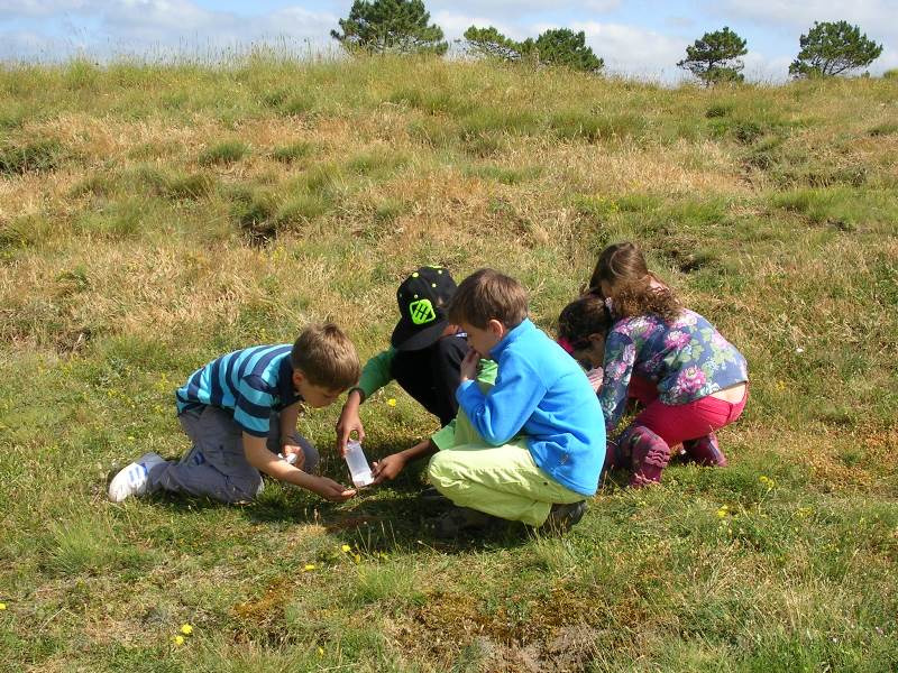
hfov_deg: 36.2
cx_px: 449
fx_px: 1375
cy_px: 336
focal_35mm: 53
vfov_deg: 27.5
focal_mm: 8
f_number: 6.4
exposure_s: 1/223
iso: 50
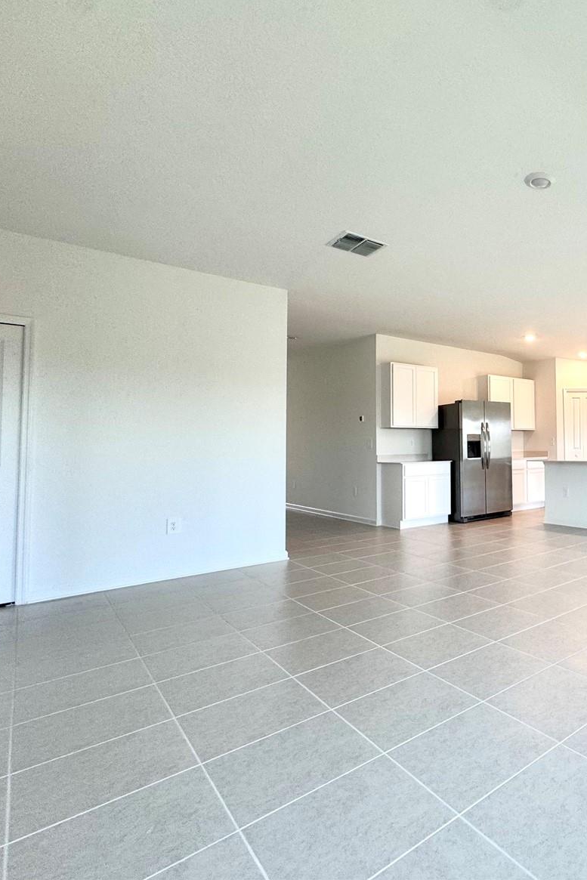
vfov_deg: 84.0
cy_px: 428
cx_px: 569
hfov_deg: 51.4
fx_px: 489
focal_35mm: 20
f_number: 2.2
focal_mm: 2.22
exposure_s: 1/120
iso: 100
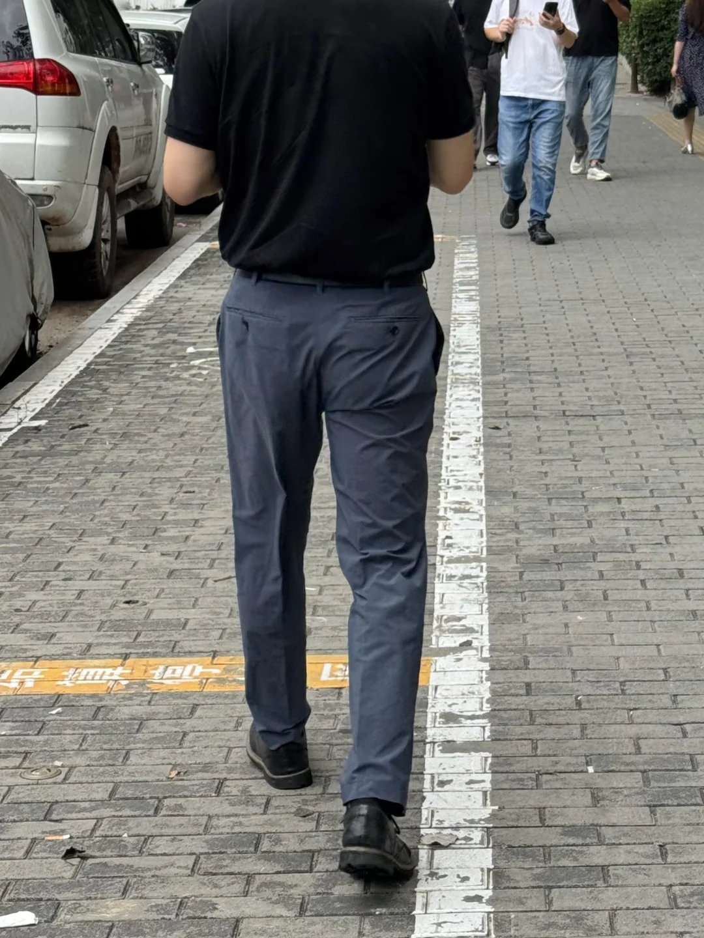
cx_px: 352
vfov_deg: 39.7
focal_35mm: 48
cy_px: 469
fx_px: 1302
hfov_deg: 30.3
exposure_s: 1/865
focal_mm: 6.76
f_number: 1.78
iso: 64
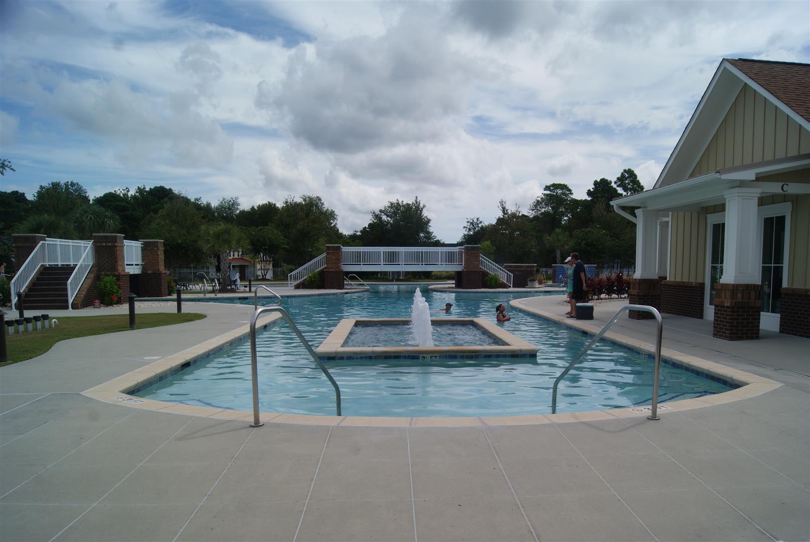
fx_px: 608
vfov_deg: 48.1
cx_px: 405
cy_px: 271
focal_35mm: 27
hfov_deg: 67.3
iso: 100
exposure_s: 1/320
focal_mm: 18
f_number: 10
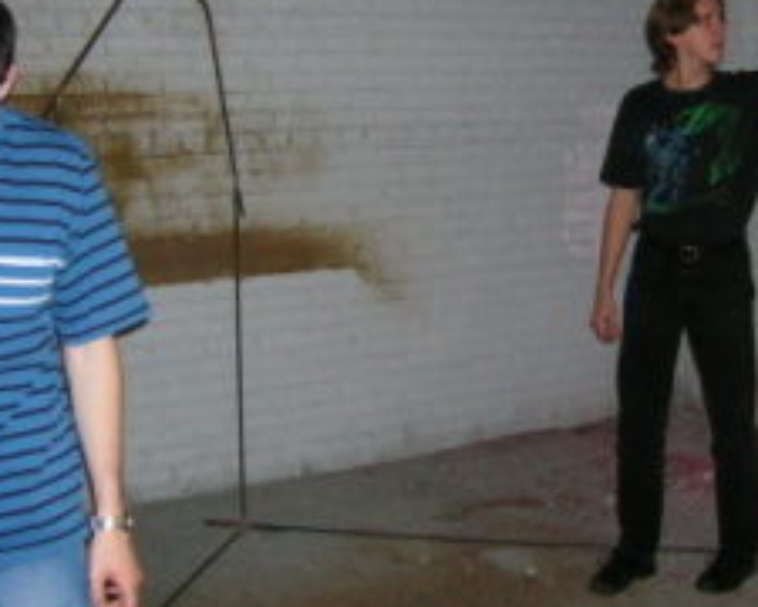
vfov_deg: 25.7
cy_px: 239
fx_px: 1324
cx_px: 515
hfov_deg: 31.7
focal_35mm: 59
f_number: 2.9
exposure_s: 1/60.1
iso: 168
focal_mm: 5.7
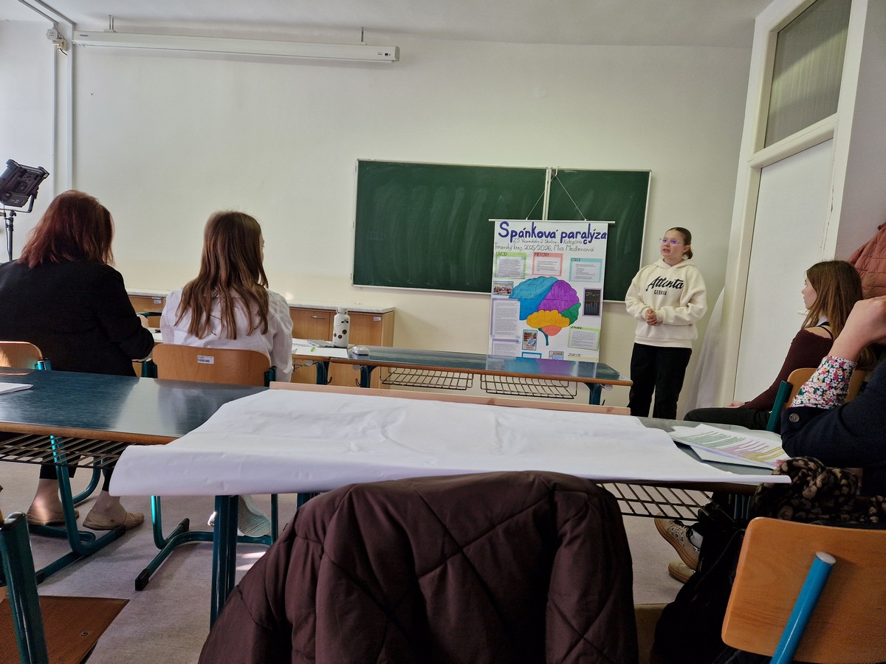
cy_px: 332
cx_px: 443
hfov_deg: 73.9
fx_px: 589
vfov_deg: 58.9
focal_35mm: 23
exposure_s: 1/100
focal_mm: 5.4
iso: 64
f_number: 1.8
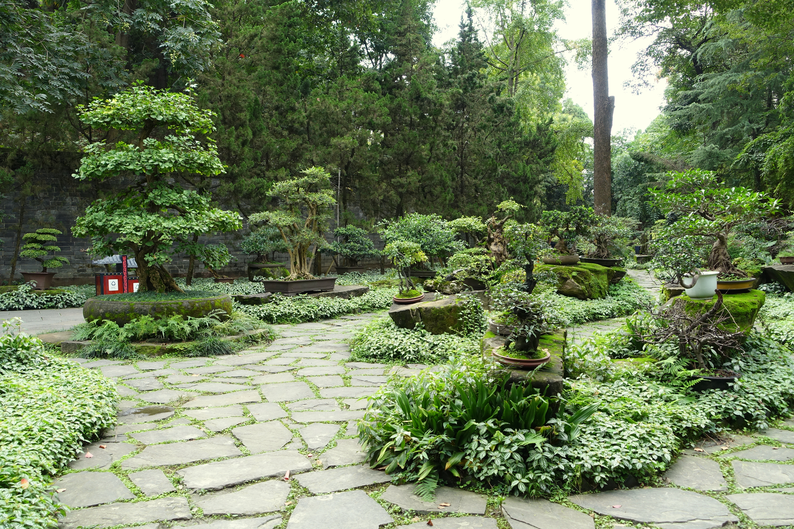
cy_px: 264
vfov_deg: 41.1
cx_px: 397
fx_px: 706
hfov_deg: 58.7
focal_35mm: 32
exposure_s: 1/80
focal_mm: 11.81
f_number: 3.5
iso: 125
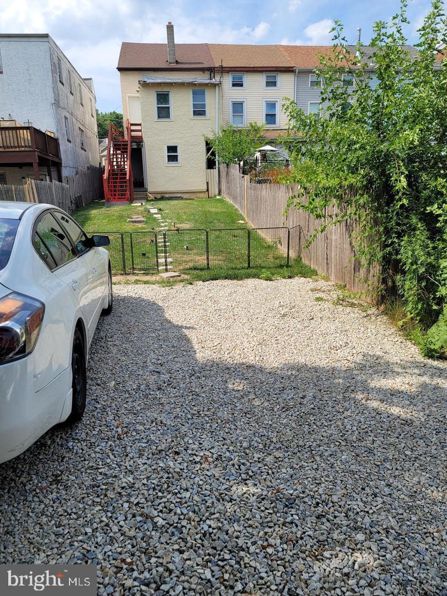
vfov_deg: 69.4
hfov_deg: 54.9
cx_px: 224
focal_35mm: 25
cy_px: 298
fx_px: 430
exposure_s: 1/746
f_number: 1.8
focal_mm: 7
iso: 20
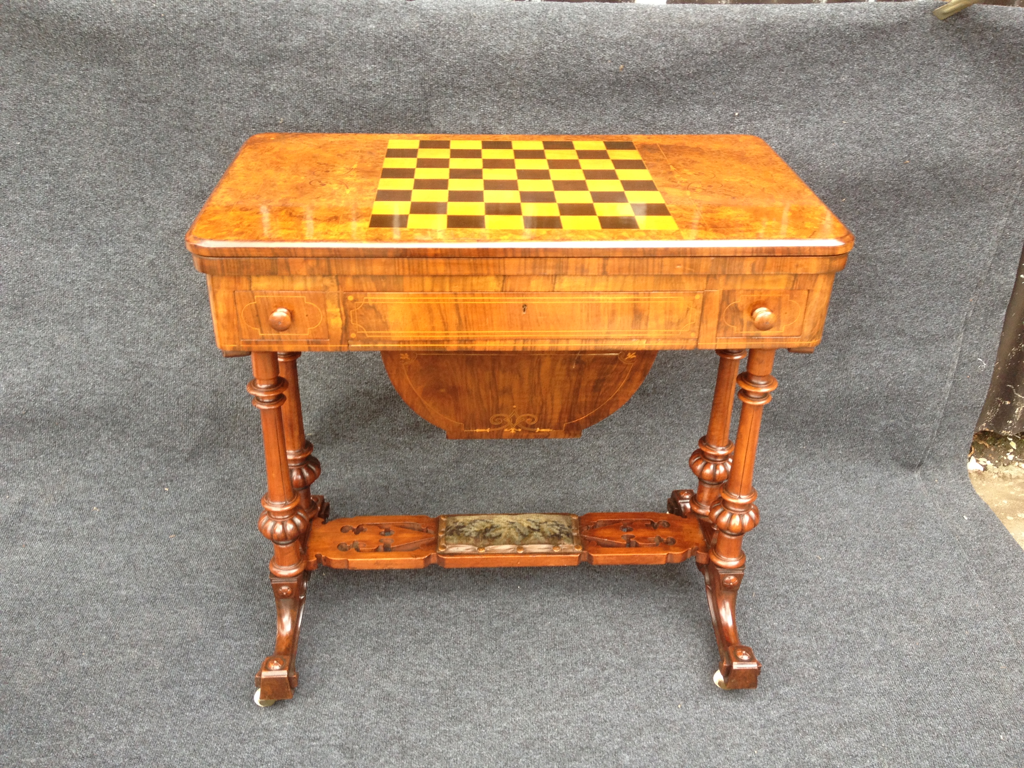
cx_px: 512
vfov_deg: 40.7
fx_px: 1035
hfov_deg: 52.6
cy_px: 384
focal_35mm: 35
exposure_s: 1/60
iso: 64
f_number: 2.4
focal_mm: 4.28
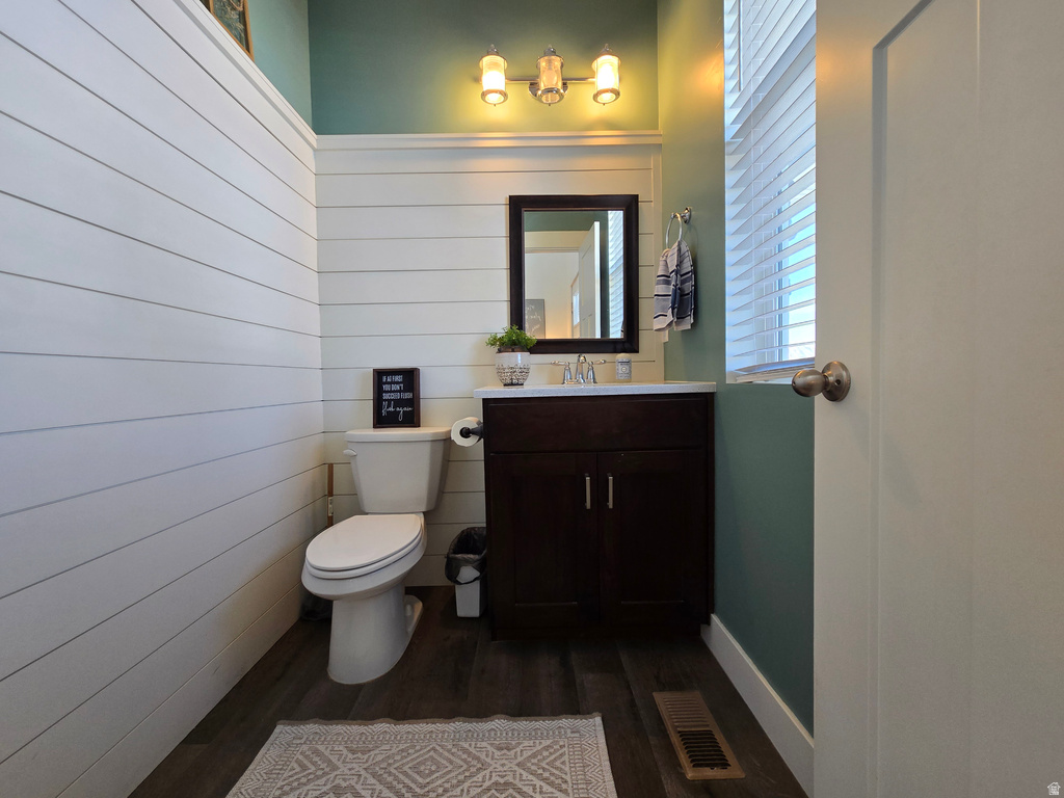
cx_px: 532
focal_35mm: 13
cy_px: 399
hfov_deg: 106.2
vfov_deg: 89.9
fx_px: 400
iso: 100
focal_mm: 2.2
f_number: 2.2
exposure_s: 1/60
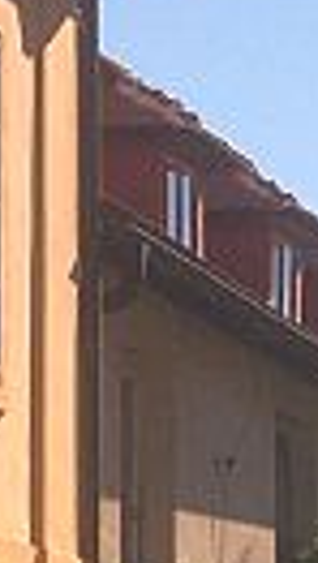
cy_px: 898
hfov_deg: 4.6
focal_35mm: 247
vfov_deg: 8.5
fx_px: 3691
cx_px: 1169
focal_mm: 4.15
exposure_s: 1/3049
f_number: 2.2
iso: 32
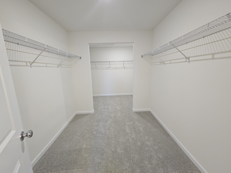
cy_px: 86
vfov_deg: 89.9
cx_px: 116
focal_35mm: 13
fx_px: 87
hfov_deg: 106.2
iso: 320
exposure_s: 1/40
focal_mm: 2.2
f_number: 2.2
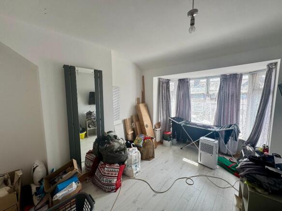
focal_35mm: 14
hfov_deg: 102.1
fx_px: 114
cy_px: 106
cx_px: 141
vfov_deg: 85.7
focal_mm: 2.22
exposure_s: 1/138
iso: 40
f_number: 2.2
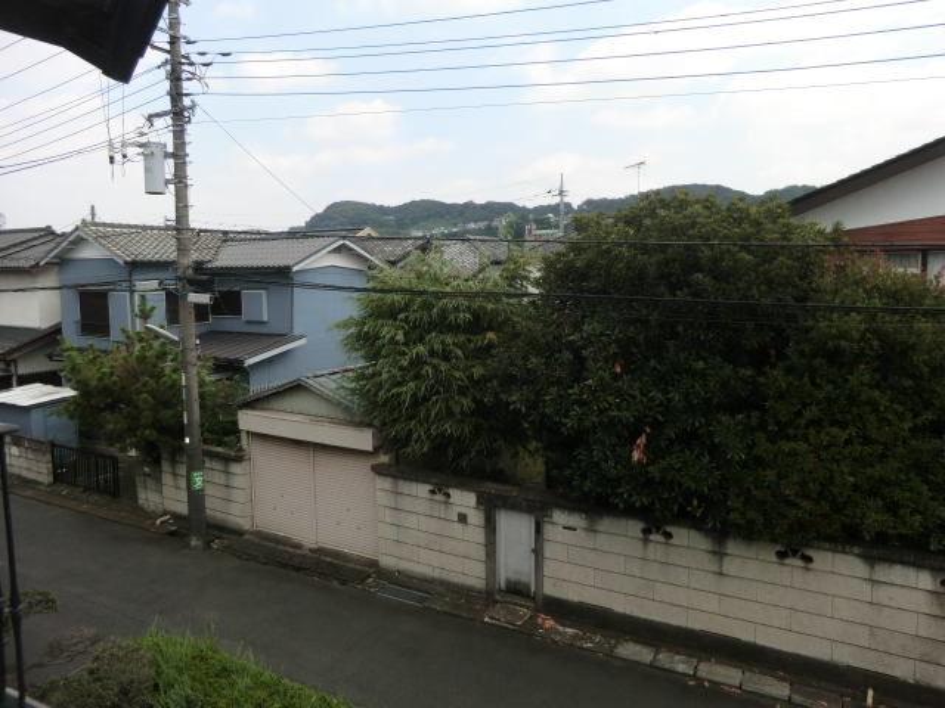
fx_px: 655
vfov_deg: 56.8
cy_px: 354
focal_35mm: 24
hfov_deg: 71.6
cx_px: 472
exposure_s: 1/800
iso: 80
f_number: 3.2
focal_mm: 4.3
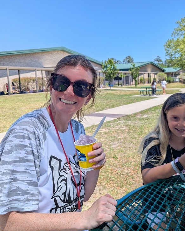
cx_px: 122
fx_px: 226
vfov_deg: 54.2
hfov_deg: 43.9
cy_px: 105
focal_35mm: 33
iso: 47
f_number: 1.85
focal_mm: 6.81
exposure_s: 1/1397
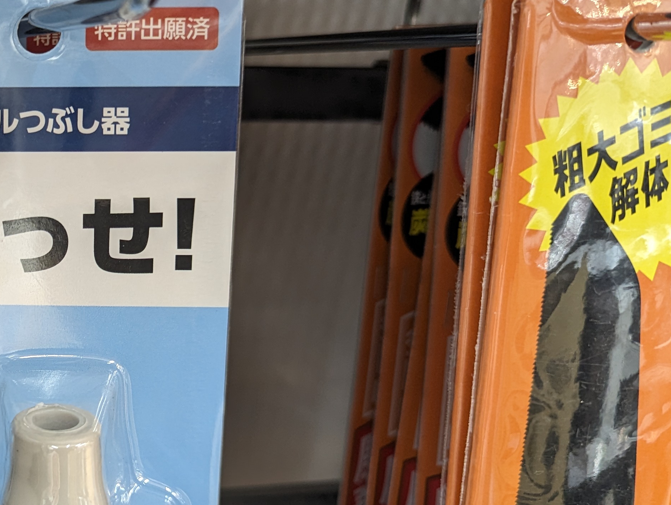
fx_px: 1009
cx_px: -5
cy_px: 274
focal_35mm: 52
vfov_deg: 28.1
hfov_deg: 33.5
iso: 202
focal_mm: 6.81
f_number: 1.85
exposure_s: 1/23.8
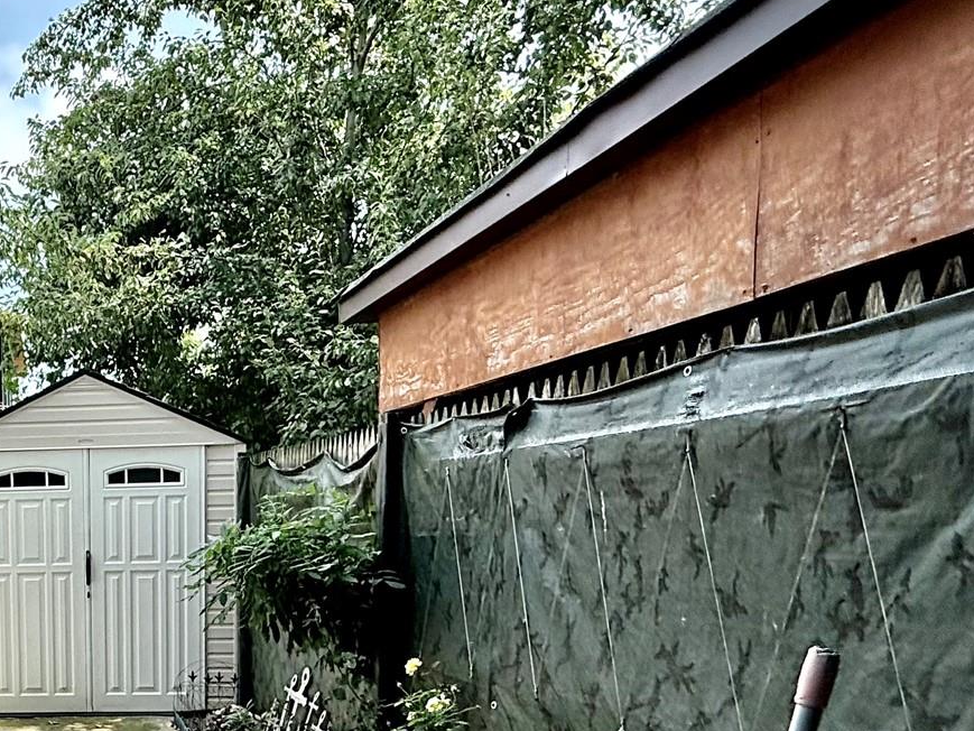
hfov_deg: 45.5
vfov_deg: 41.0
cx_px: -26
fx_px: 929
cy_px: 592
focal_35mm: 33
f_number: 2.2
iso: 64
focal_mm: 2.22
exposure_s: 1/1033
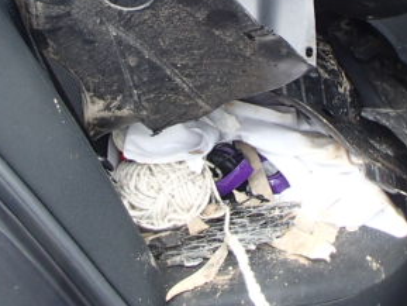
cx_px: 256
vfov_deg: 22.8
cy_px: 1
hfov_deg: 31.0
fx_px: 729
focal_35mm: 62
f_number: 3.9
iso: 250
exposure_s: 1/30
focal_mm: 5
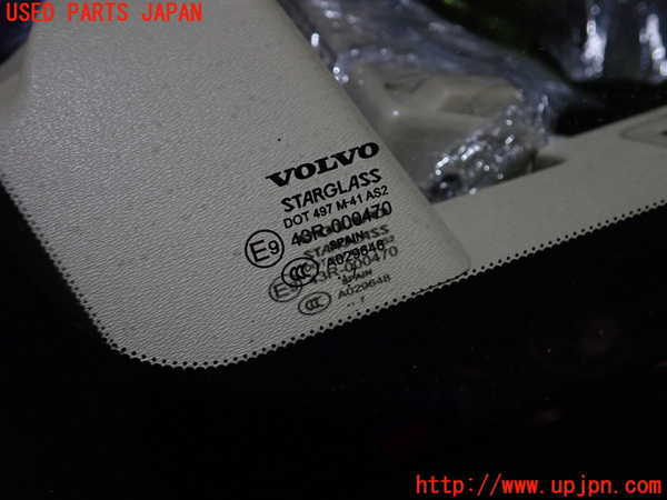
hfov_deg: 60.0
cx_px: 334
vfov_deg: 46.8
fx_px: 578
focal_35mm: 30
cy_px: 250
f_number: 2.3
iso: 320
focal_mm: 5.4
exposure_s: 1/30
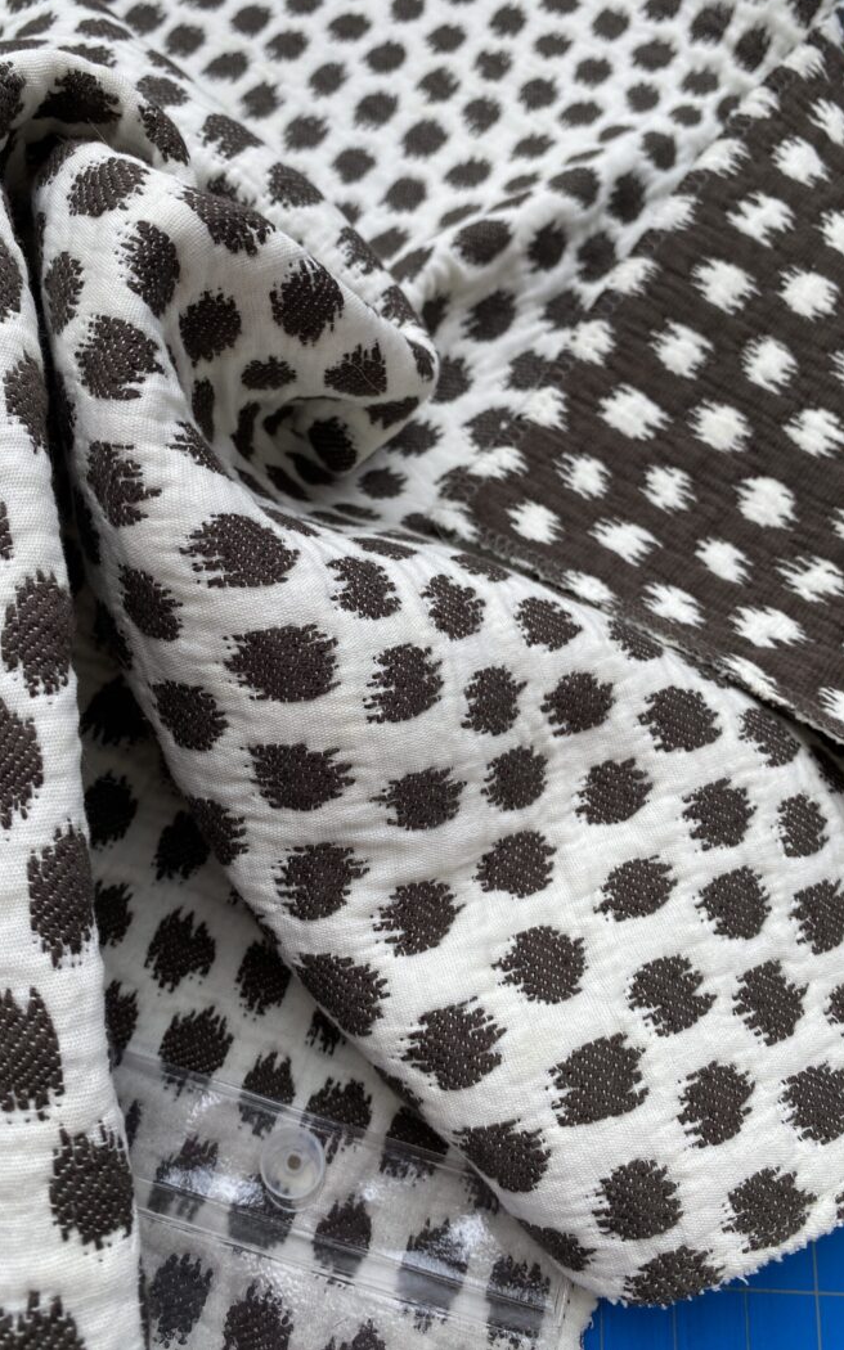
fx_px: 1031
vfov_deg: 66.5
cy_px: 665
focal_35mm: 28
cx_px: 345
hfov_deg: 44.3
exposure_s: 1/640
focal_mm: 4.25
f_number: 1.8
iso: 32
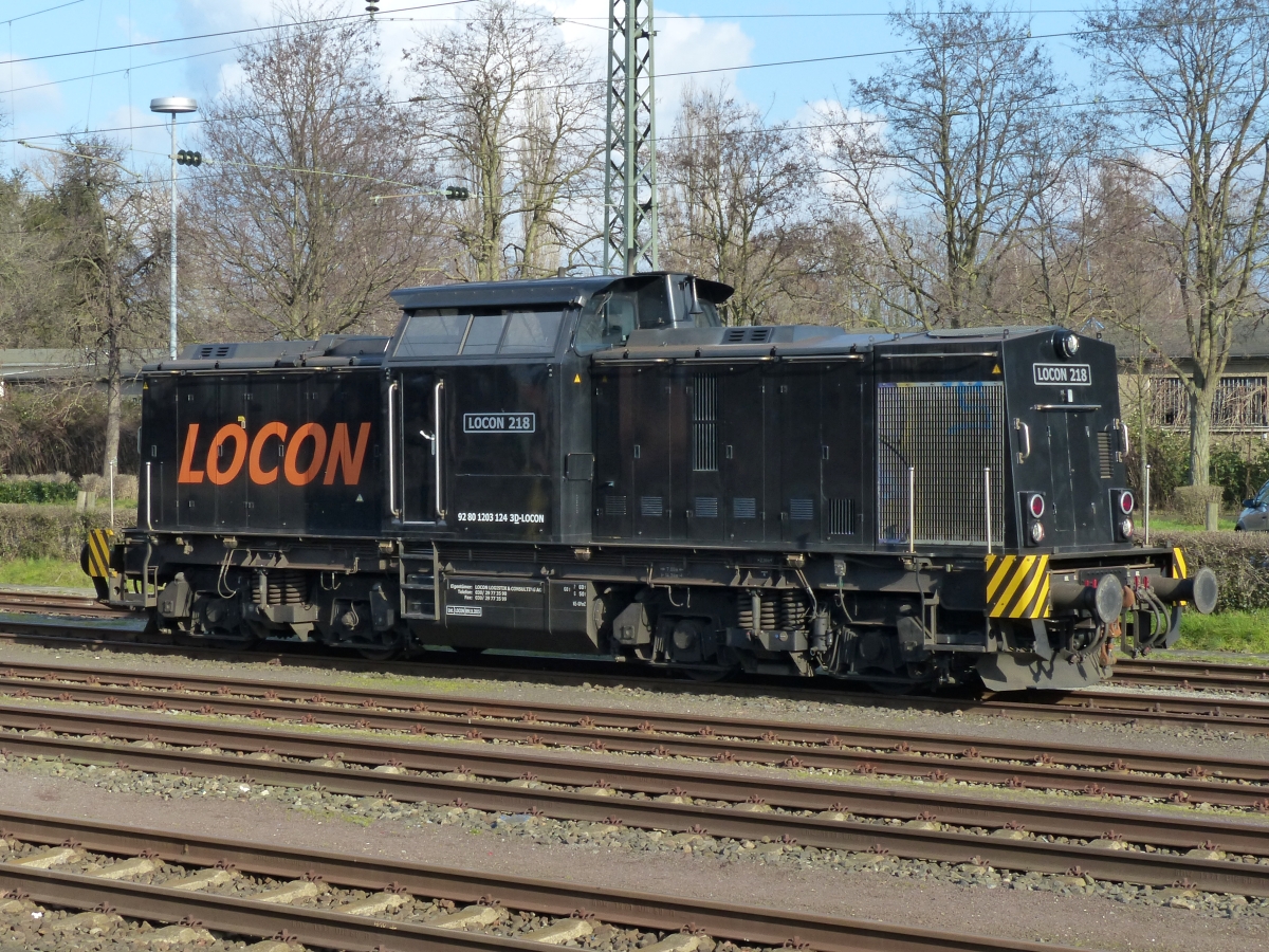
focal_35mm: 75
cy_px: 476
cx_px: 634
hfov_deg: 26.0
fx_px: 2749
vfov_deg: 19.6
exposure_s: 1/160
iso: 160
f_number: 8
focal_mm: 13.5
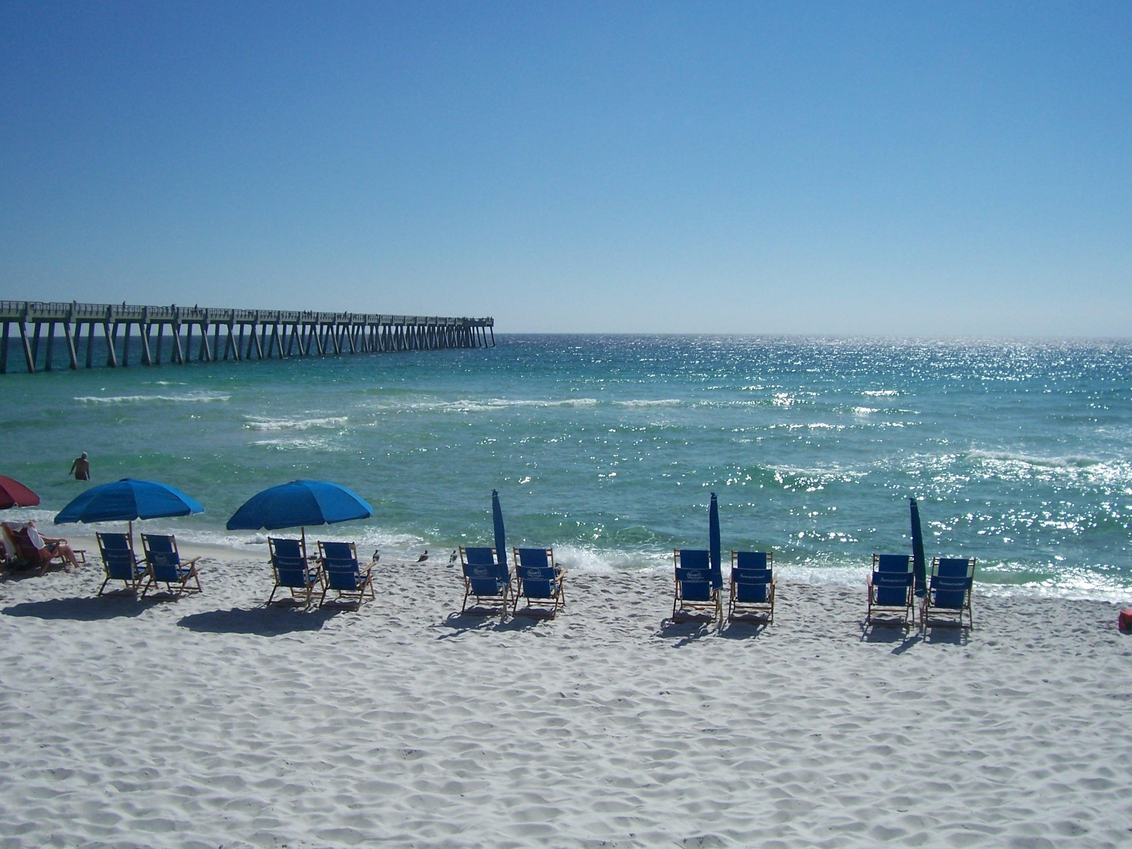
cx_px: 566
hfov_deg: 54.0
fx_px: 1112
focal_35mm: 34
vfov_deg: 41.8
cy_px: 424
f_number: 5.6
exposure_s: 1/1500
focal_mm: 5.6
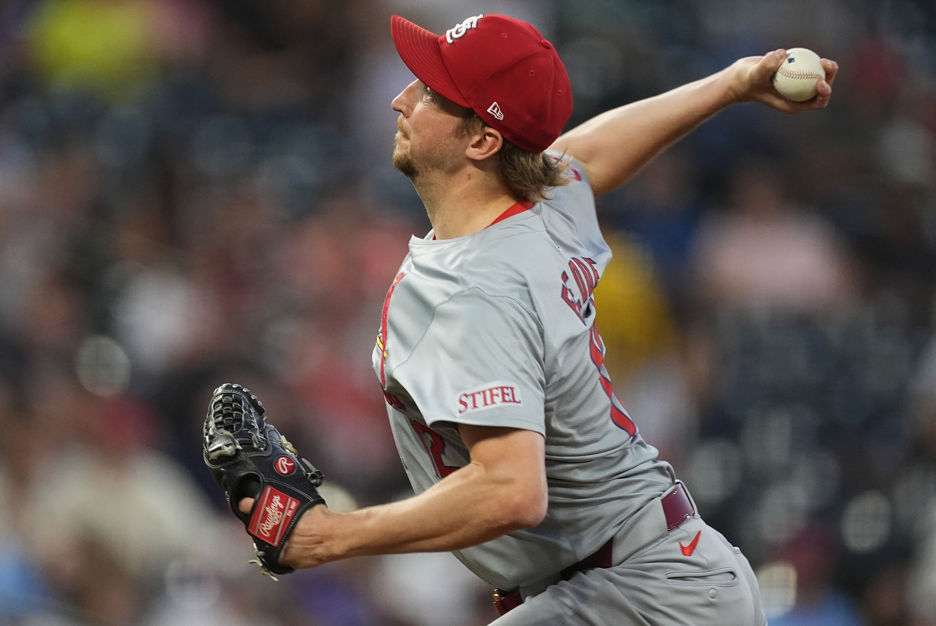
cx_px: 468
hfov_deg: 2.3
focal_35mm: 900
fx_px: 23420
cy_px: 313
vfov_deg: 1.5
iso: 3200
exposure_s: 1/1600
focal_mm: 600
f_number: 4
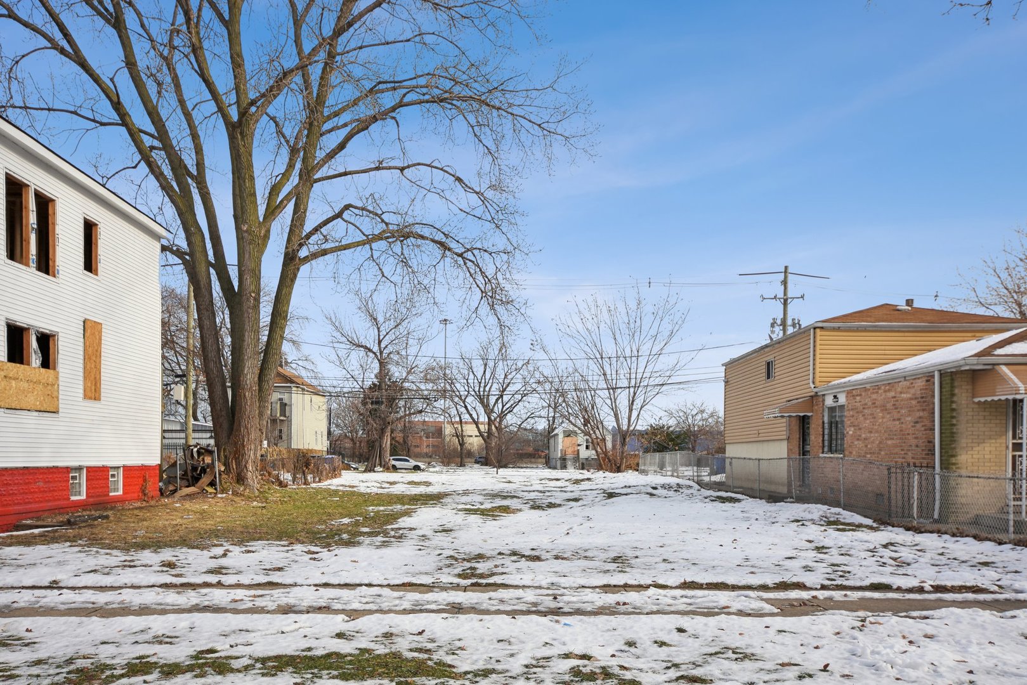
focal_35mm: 30
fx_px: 856
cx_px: 514
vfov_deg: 43.6
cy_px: 342
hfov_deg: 61.9
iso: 100
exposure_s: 1/200
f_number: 8
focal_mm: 20
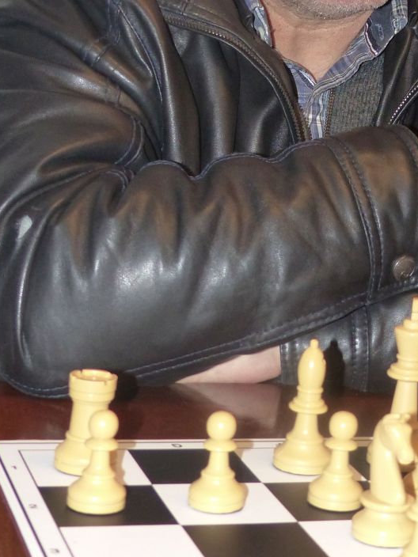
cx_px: 384
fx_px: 1562
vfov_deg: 19.9
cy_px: 72
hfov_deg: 15.1
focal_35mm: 97
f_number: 2.8
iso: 400
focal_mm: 9.1
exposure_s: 1/60
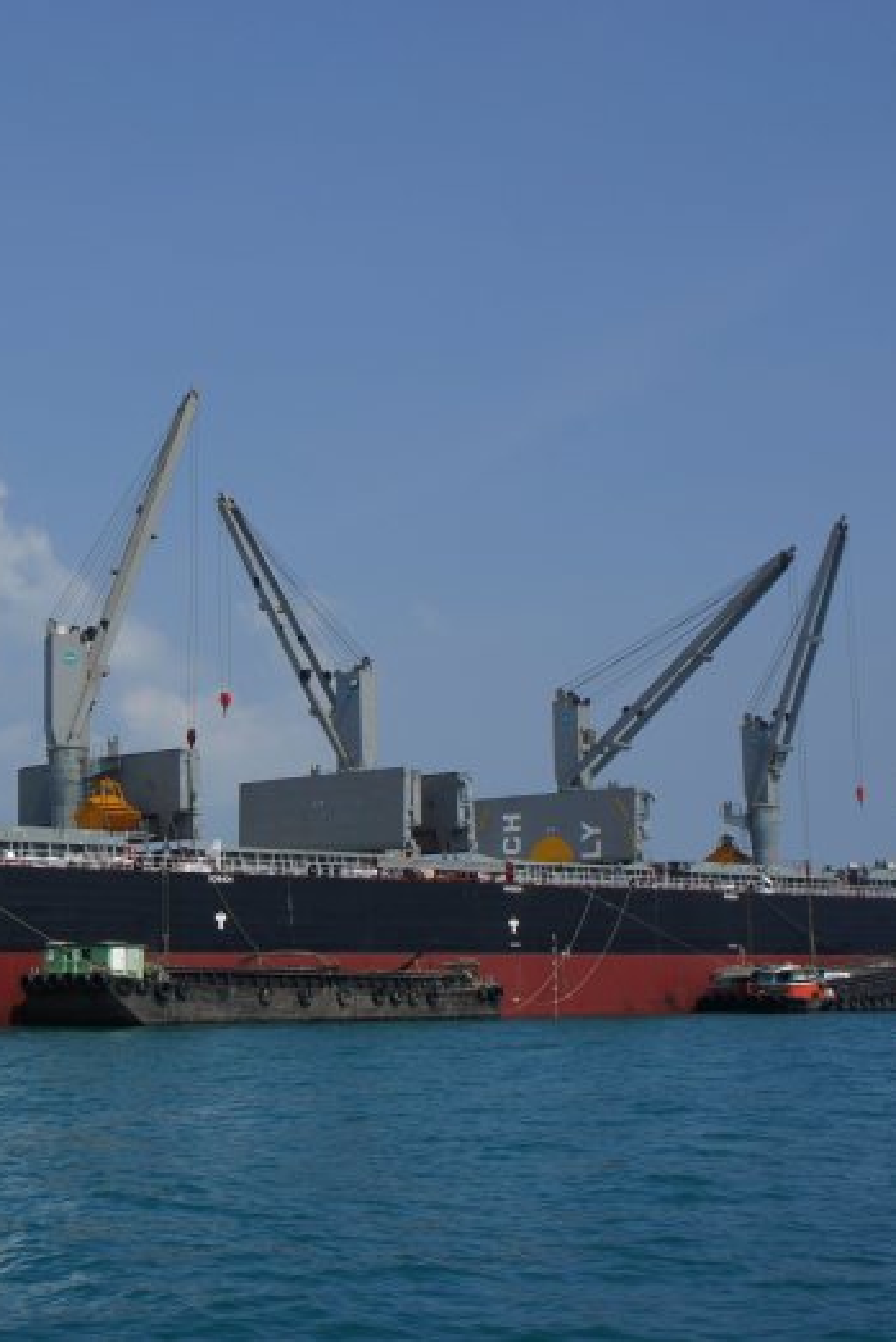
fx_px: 2052
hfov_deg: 24.2
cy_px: 662
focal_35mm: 55
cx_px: 151
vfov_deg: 36.2
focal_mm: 24
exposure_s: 1/250
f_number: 11
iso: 200
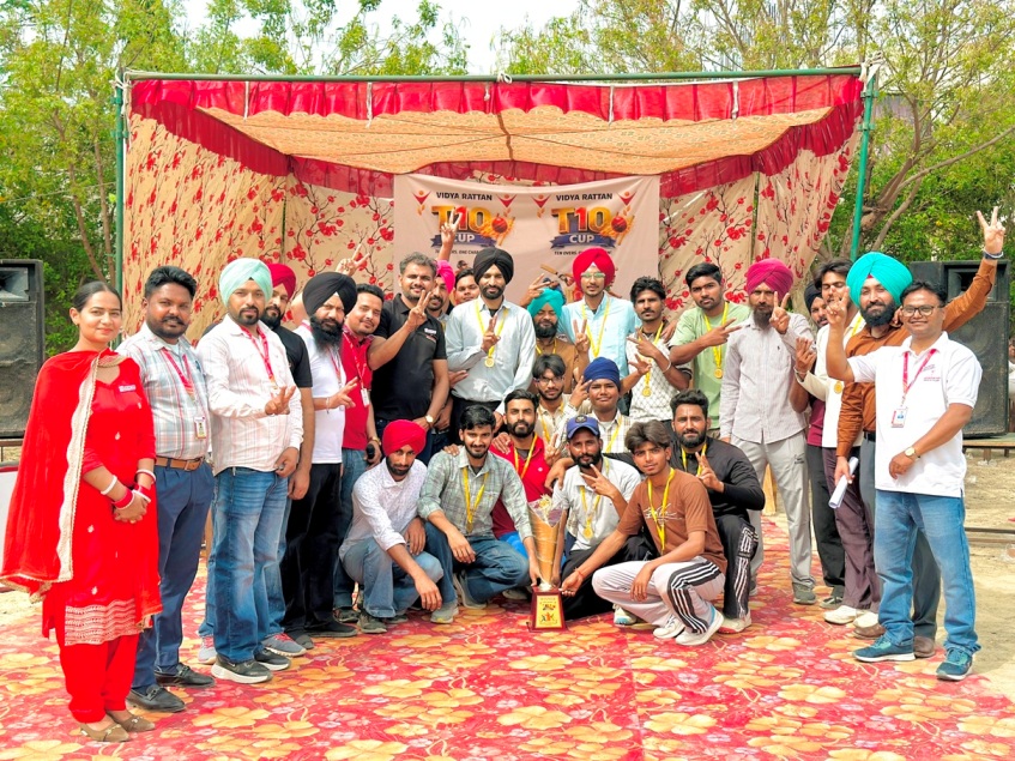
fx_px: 1407
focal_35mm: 48
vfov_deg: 30.3
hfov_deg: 39.7
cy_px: 380
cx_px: 508
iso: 80
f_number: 1.78
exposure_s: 1/3155
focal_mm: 6.86
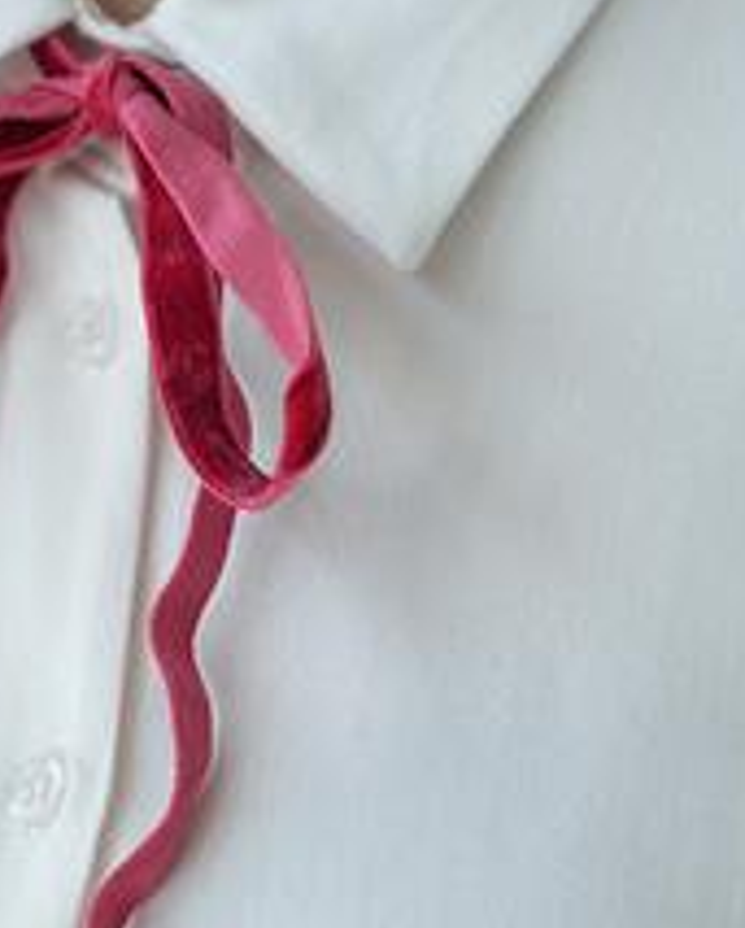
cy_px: 560
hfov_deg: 13.1
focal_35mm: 117
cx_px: 135
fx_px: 3218
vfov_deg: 16.4
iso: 80
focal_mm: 6.86
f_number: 1.78
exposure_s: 1/1145
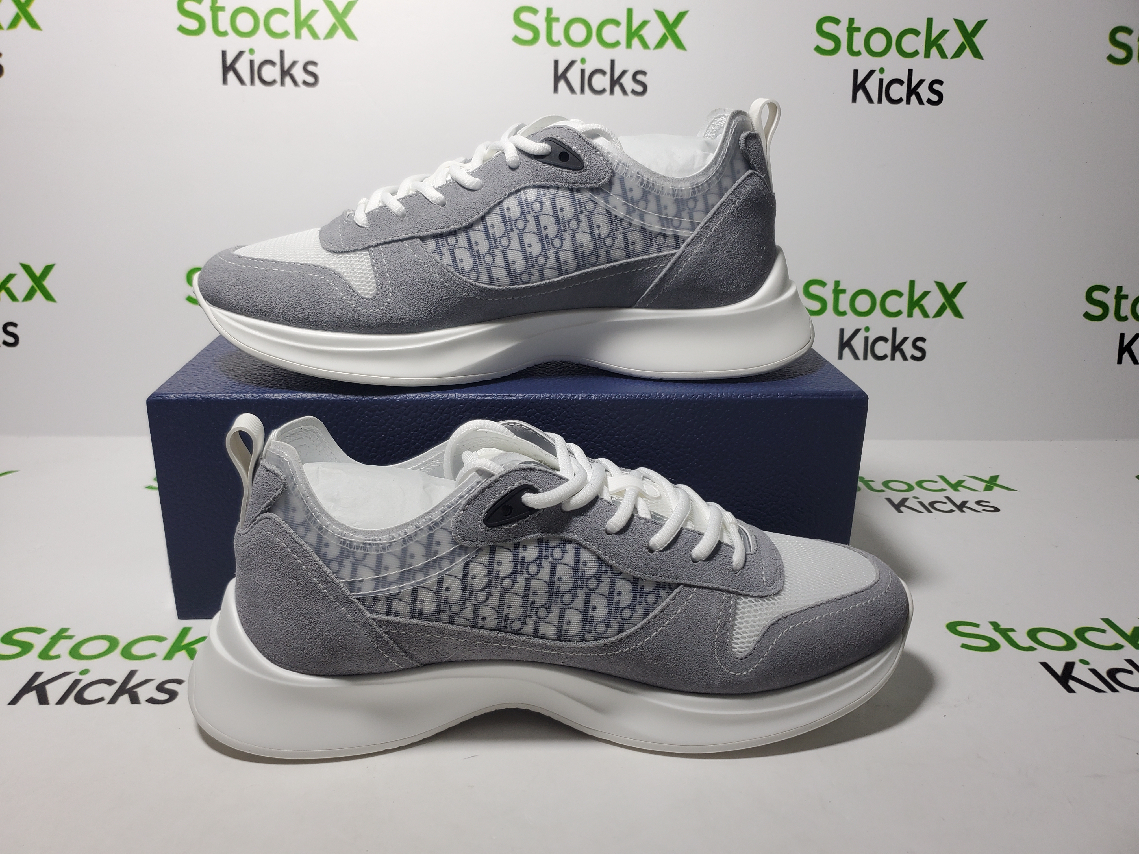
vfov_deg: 53.1
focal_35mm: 26
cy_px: 427
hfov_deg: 67.3
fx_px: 856
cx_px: 570
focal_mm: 4.3
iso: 50
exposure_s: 1/495
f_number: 1.5
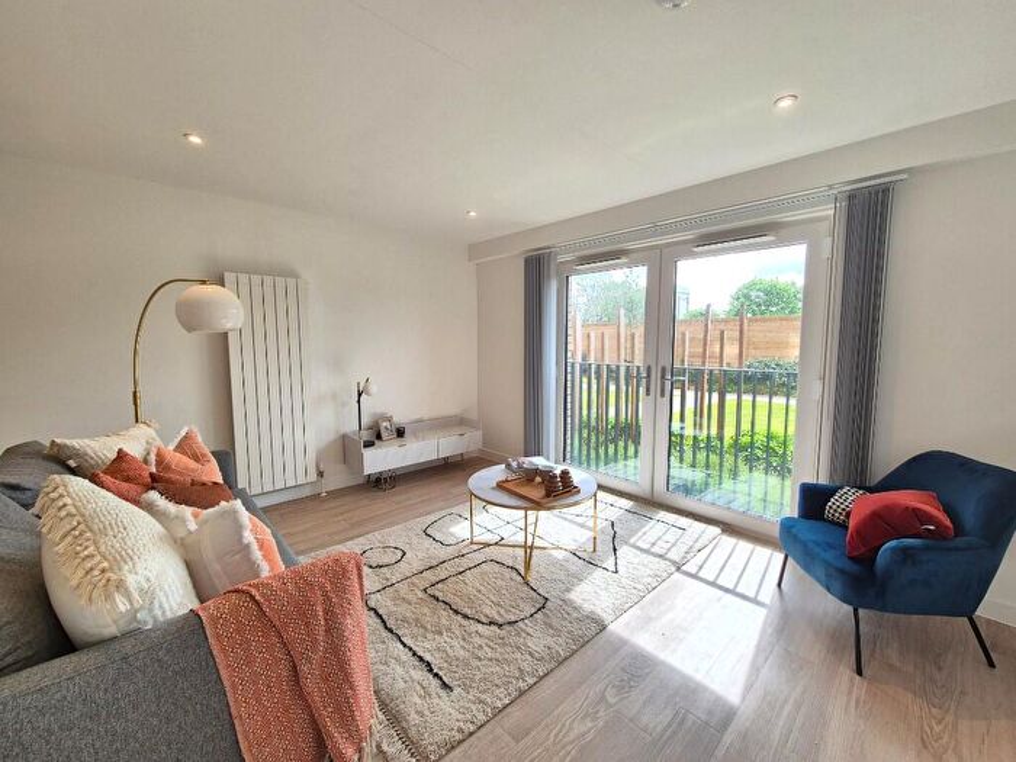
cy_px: 381
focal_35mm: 13
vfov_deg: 89.9
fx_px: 382
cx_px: 508
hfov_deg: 106.2
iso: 50
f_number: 2.2
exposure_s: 1/121
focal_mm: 2.2
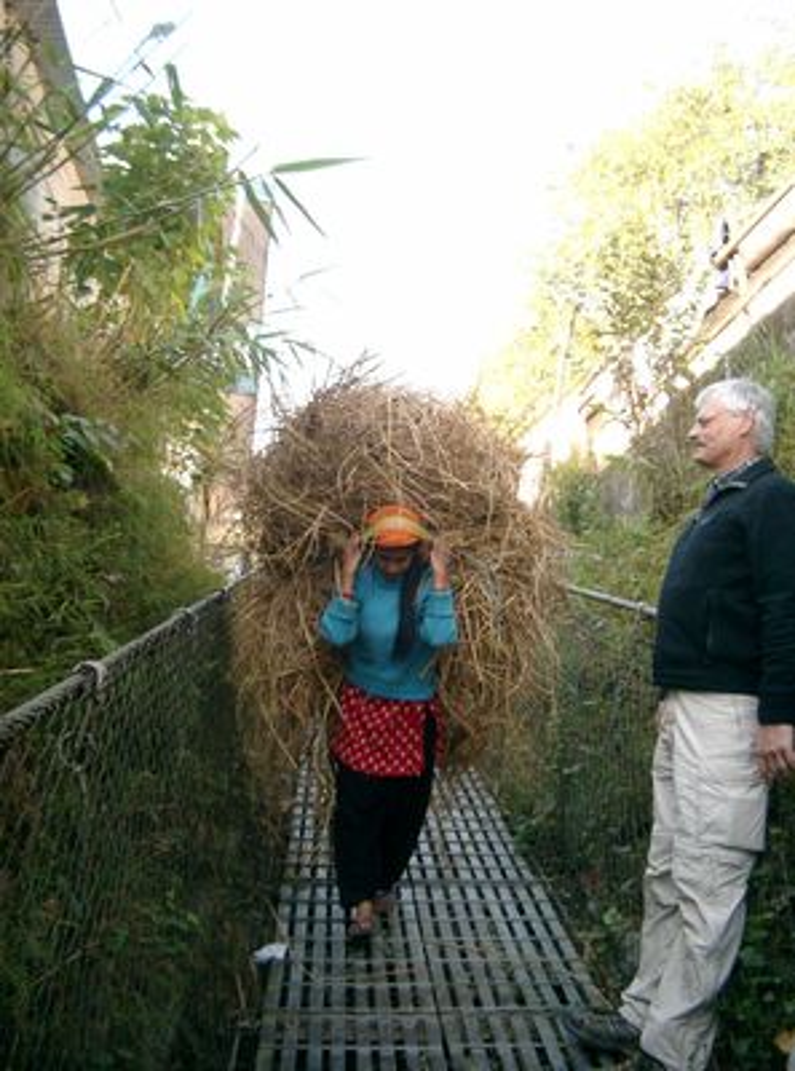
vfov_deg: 50.3
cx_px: 398
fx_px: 1140
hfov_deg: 38.4
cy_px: 536
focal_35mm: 37
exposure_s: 1/125
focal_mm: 7.6
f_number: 2.6
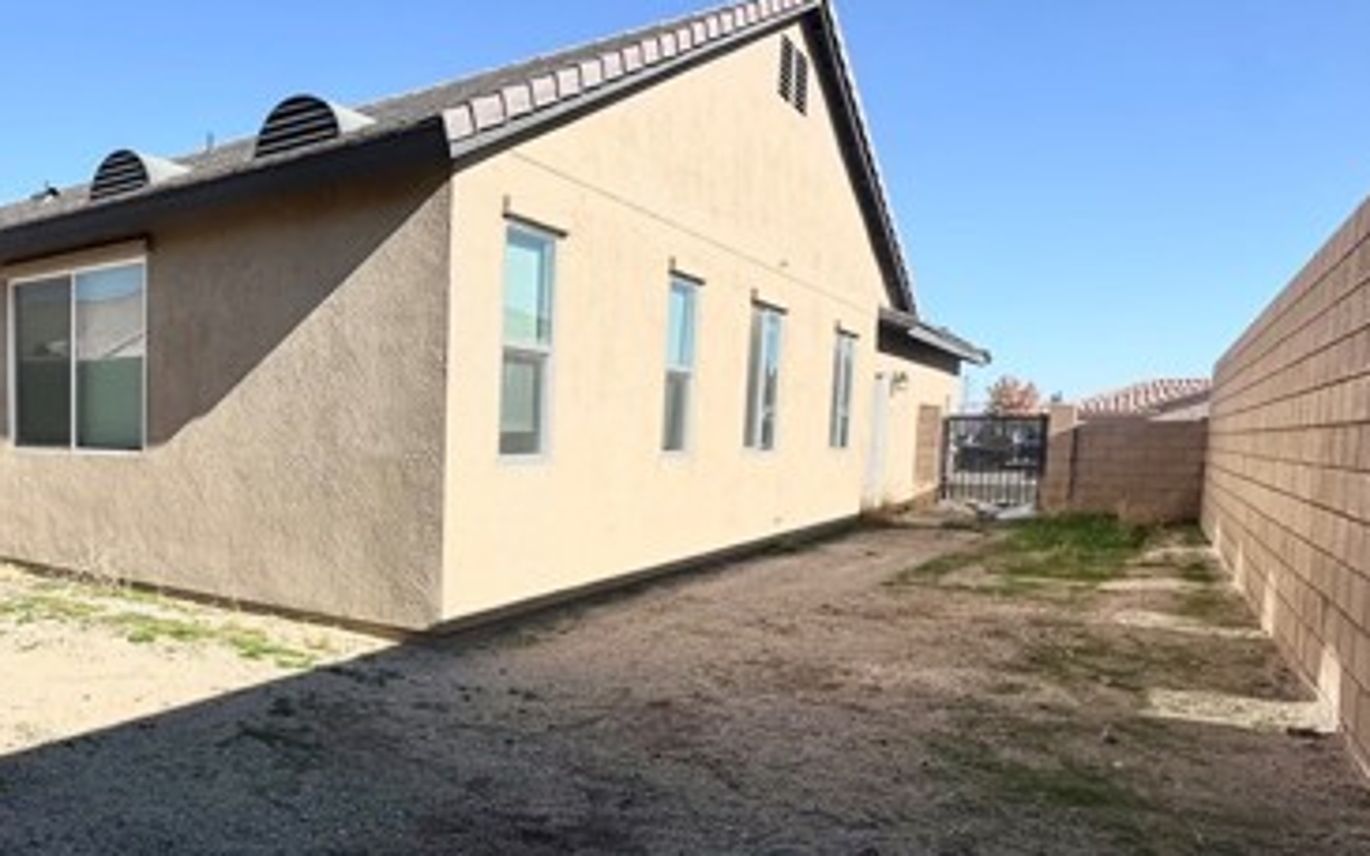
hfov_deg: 61.8
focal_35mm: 26
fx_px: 971
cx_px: 195
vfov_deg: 47.3
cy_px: 507
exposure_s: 1/1984
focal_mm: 2.22
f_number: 2.2
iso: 50
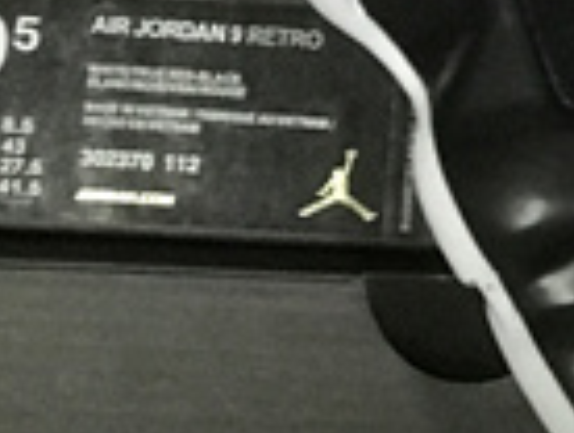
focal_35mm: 305
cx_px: 1285
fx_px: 5066
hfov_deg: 6.2
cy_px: -169
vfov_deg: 4.9
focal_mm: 6.6
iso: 640
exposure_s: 1/50
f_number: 2.8
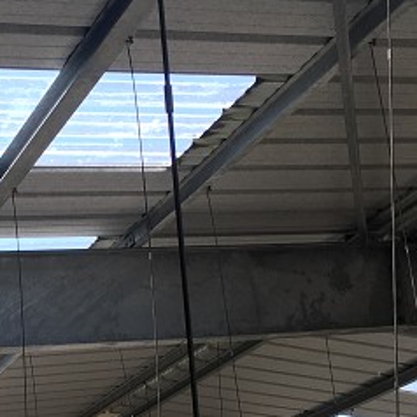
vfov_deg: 19.5
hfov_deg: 19.6
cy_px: 438
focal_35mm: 86
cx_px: 11
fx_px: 1172
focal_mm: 4.15
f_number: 2.2
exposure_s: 1/283
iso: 25
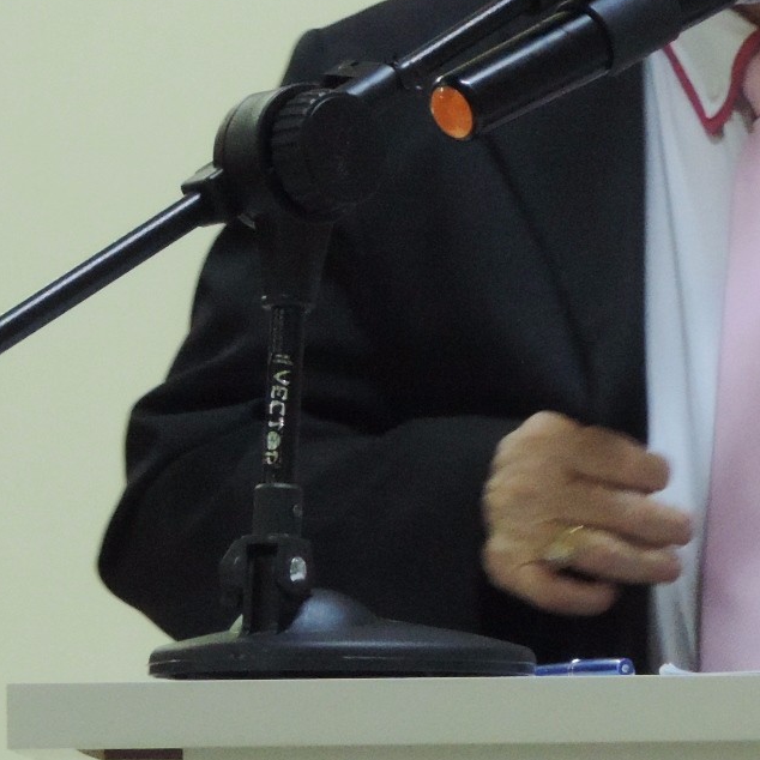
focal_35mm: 633
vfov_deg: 2.8
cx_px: 933
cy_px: 121
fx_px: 15723
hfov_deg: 2.8
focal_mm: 35.6
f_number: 4.6
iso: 800
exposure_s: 1/30
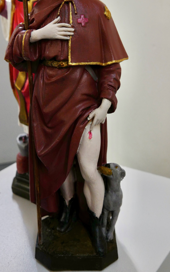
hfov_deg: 23.1
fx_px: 415
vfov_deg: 35.9
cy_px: 92
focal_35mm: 56
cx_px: 101
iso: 800
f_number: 4.3
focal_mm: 27
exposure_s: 1/80
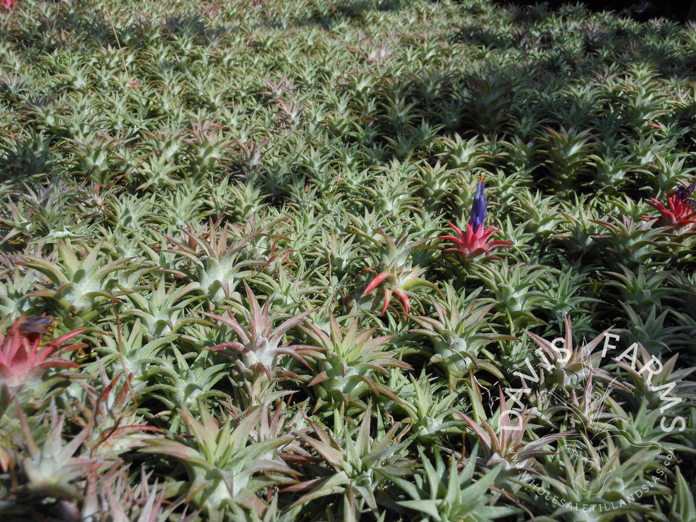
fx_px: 664
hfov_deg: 55.4
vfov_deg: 42.9
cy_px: 261
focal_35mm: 33
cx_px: 348
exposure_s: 1/400
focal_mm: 5.9
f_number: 4
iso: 80
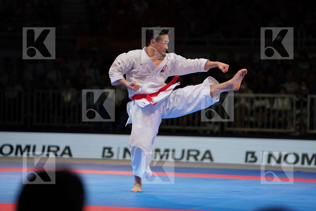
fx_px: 1413
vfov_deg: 8.5
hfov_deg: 12.8
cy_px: 106
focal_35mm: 161
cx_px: 158
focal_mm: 161
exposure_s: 1/1000
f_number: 2.8
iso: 640
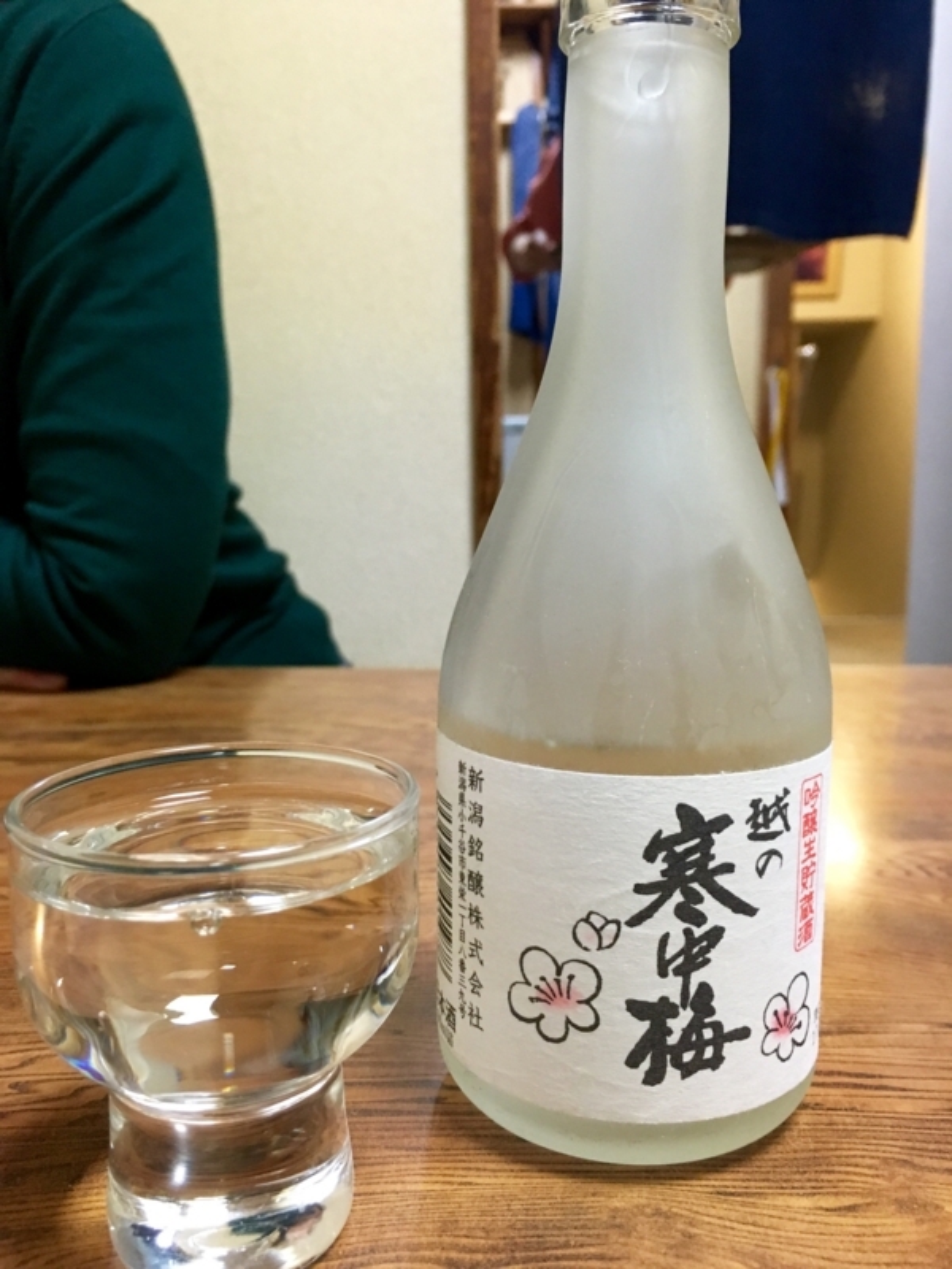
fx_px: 1063
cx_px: 476
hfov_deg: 48.2
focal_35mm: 29
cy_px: 634
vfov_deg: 61.7
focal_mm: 4.15
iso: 200
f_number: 2.2
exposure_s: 1/24
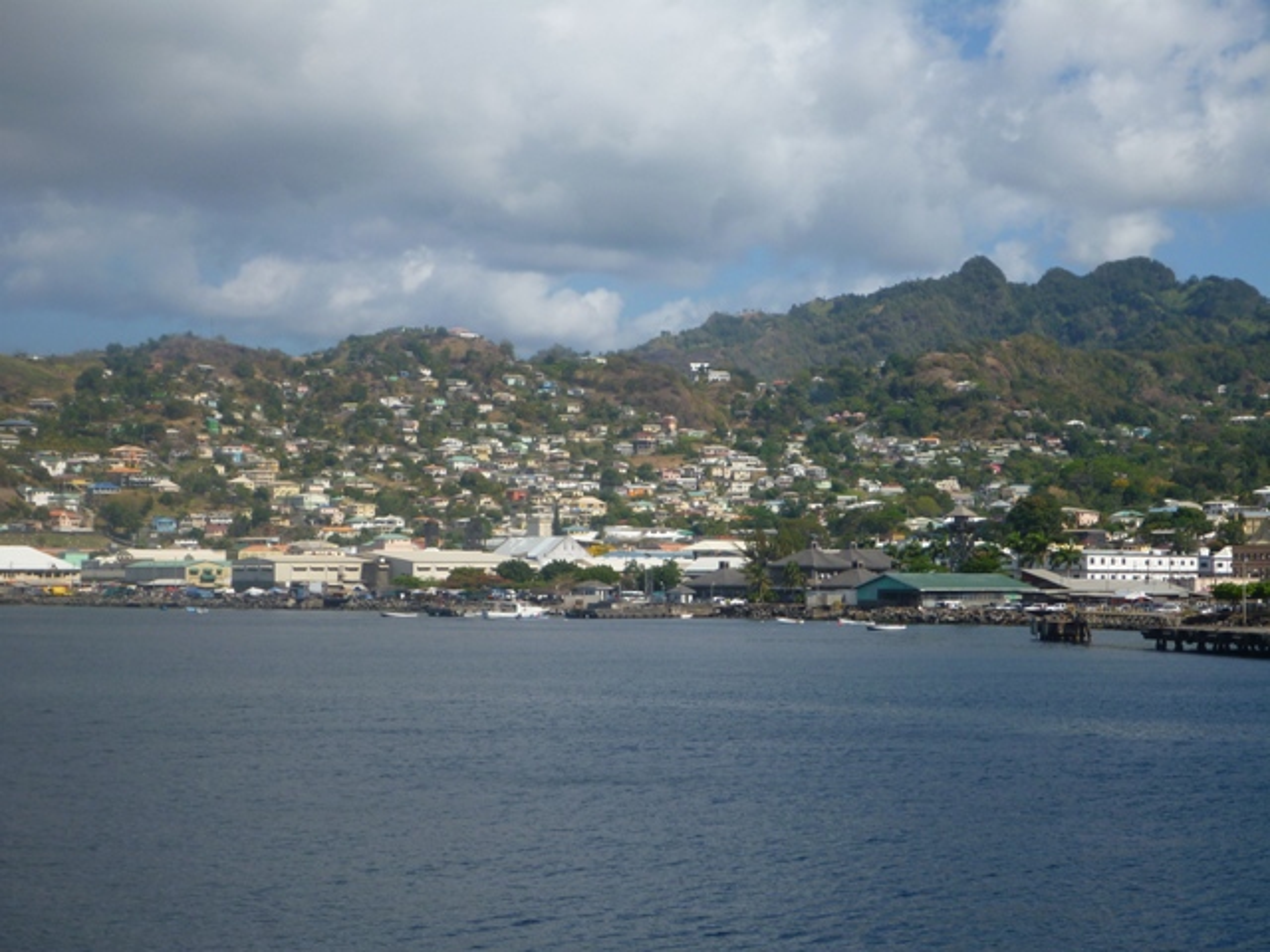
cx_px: 635
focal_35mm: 71
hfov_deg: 27.4
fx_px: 2605
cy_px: 476
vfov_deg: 20.7
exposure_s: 1/500
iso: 100
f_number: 5.4
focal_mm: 12.6
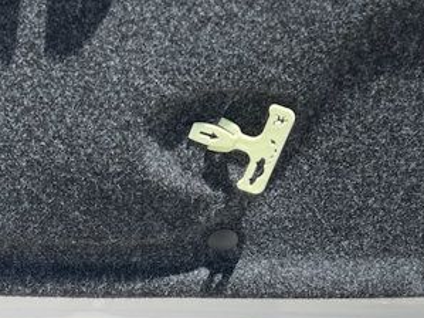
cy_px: 315
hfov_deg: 21.7
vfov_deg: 16.3
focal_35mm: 89
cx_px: 81
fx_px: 1090
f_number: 1.5
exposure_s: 1/2083
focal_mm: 5.7
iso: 50
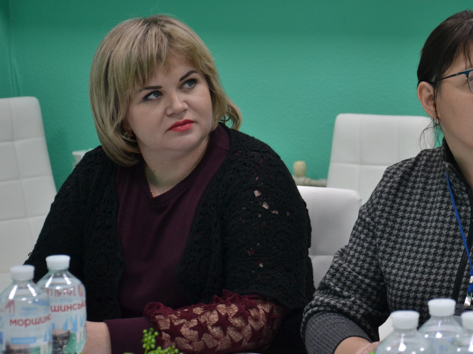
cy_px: 138
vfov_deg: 12.2
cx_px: 323
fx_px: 1653
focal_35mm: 121
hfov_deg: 16.2
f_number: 5
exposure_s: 1/100
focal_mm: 58
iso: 400
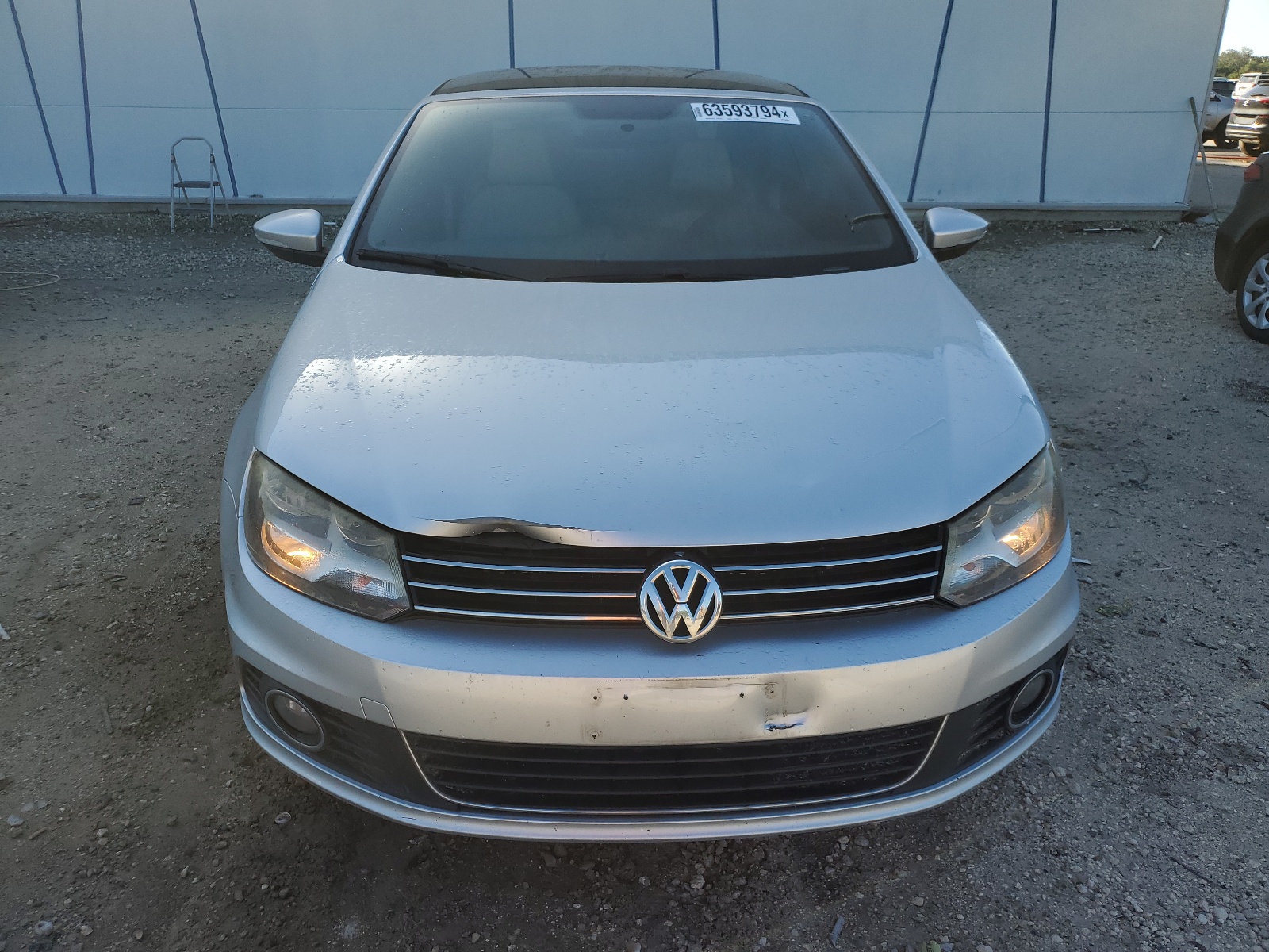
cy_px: 476
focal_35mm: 26
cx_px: 634
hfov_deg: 67.3
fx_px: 953
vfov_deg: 53.1
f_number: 1.5
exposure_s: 1/1667
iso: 50
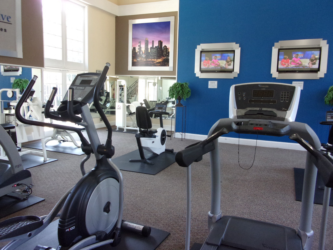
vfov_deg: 49.7
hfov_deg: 63.4
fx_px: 269
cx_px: 166
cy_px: 125
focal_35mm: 28
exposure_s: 1/34
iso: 250
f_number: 3.9
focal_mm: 5.1
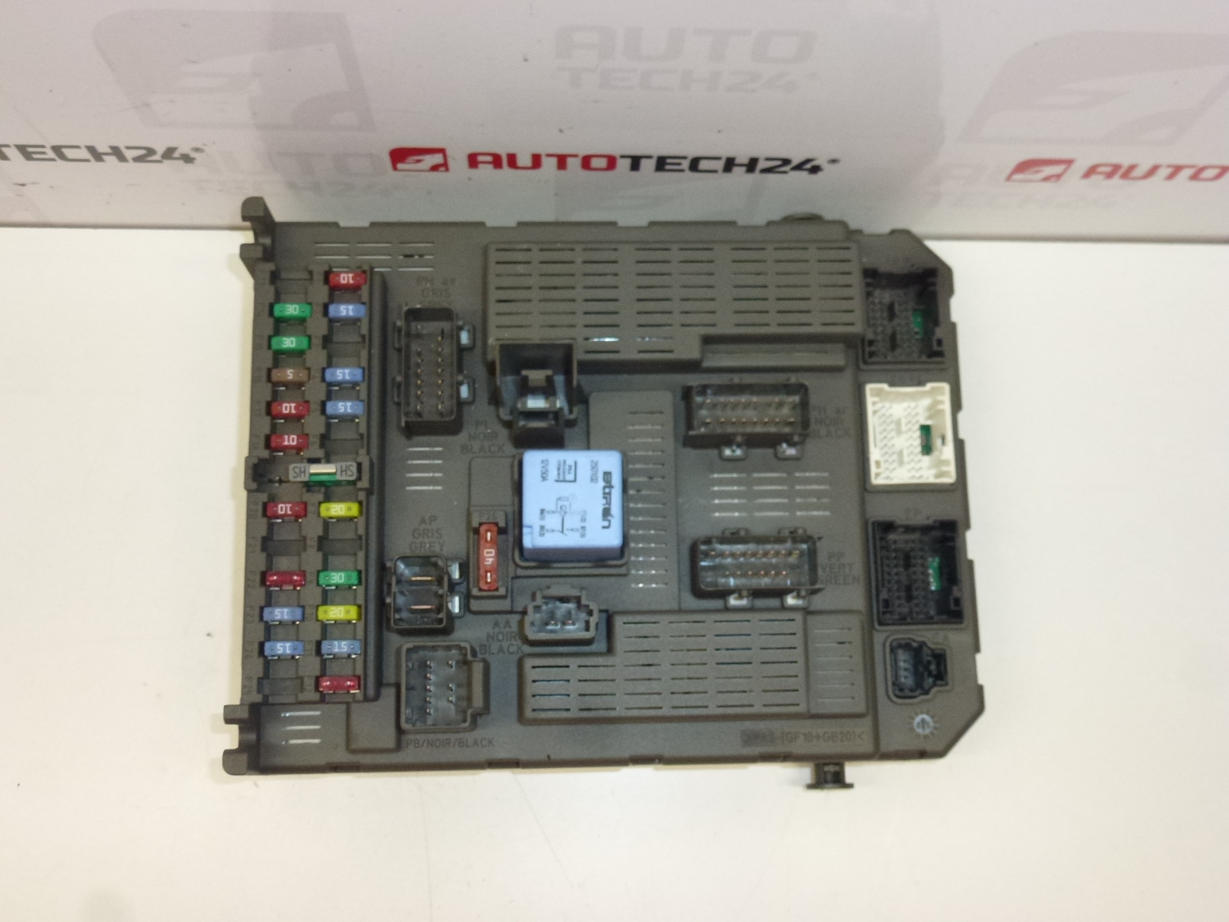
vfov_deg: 37.7
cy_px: 461
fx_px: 1349
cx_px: 614
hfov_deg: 49.0
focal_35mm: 38
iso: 400
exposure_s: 1/160
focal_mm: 6.8
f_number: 3.8
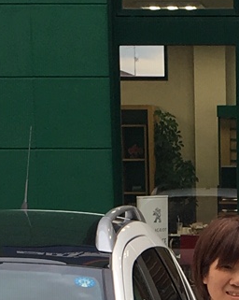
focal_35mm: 178
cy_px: 507
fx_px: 1577
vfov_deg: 10.3
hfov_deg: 8.6
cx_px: 305
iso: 25
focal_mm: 4.15
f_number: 2.2
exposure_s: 1/167
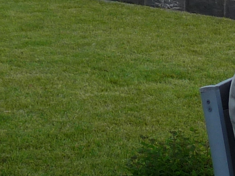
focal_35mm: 153
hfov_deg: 12.0
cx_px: 401
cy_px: 50
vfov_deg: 9.7
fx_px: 1039
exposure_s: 1/80
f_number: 2.8
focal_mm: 4.8
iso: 100
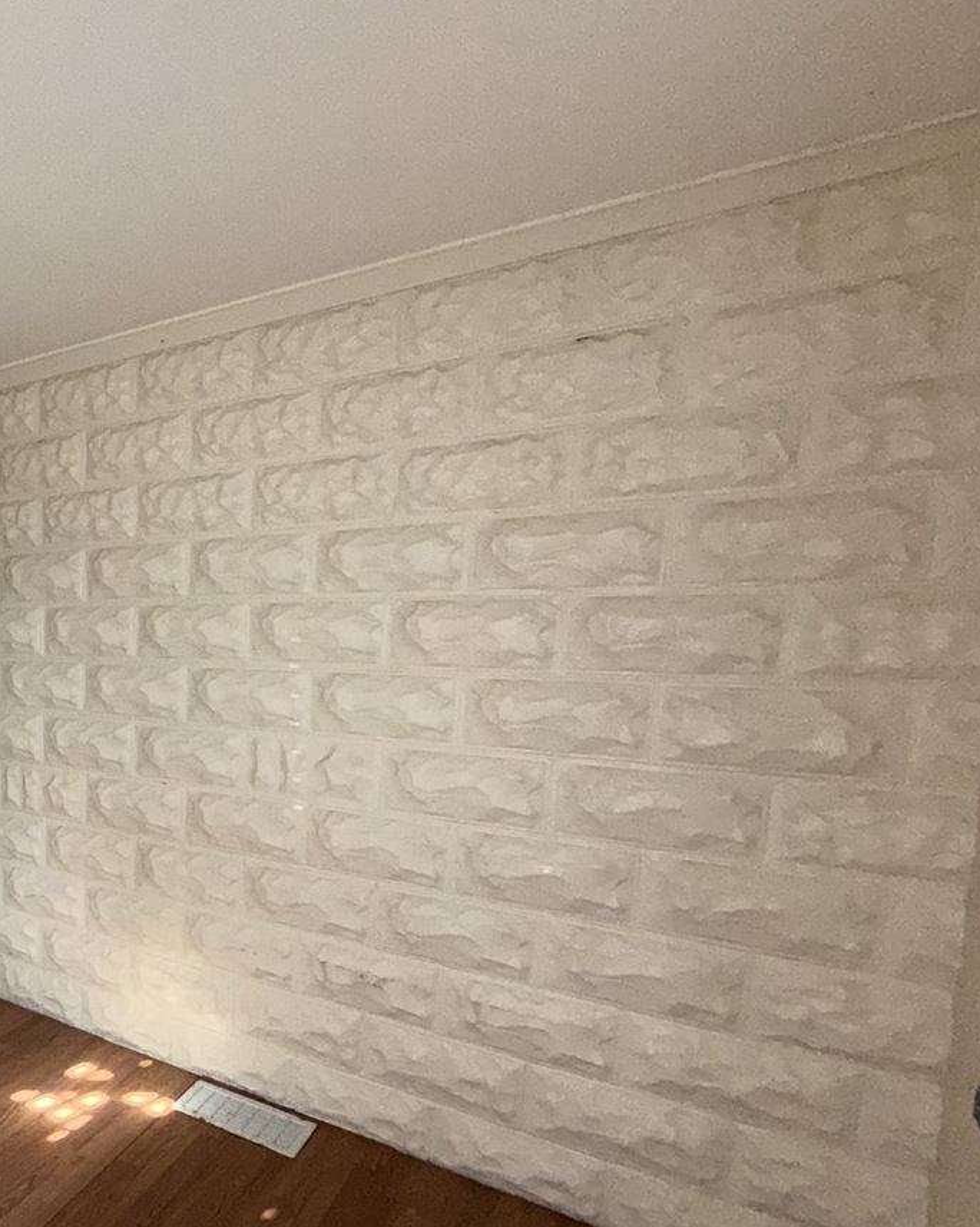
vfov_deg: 72.1
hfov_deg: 48.6
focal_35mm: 23
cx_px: -24
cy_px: 718
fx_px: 834
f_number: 2.2
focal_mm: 2.22
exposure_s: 1/60
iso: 200
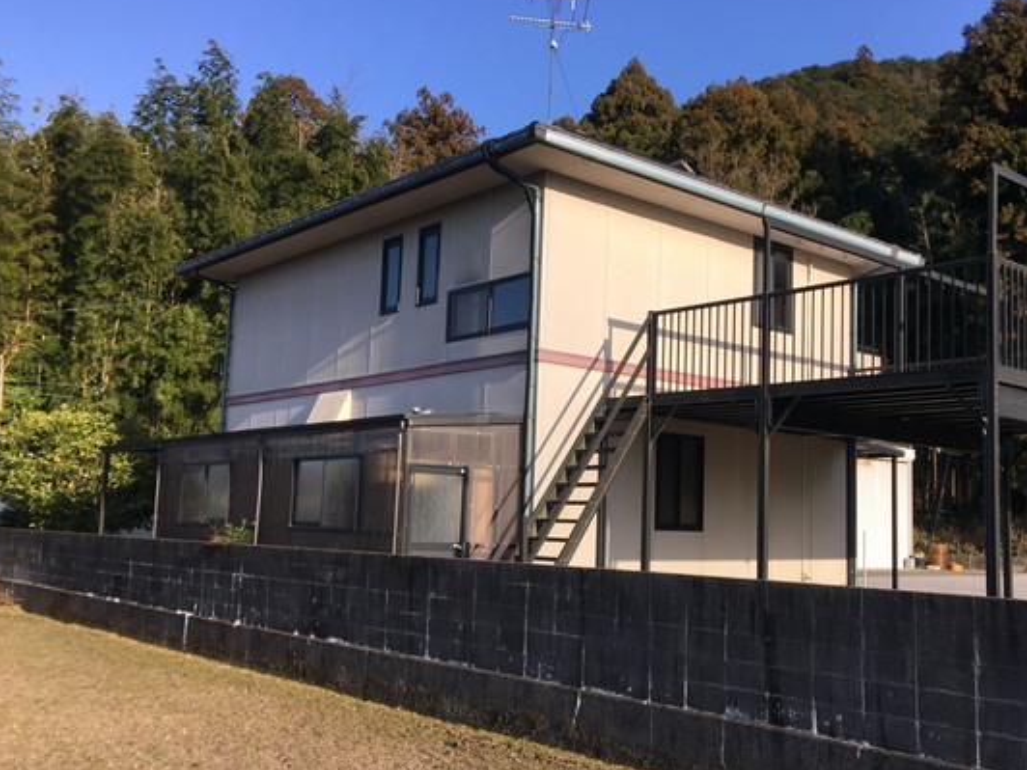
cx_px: 620
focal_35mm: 36
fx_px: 1068
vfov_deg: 39.6
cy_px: 418
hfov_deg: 51.0
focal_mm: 4.15
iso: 25
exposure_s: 1/905
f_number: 2.2
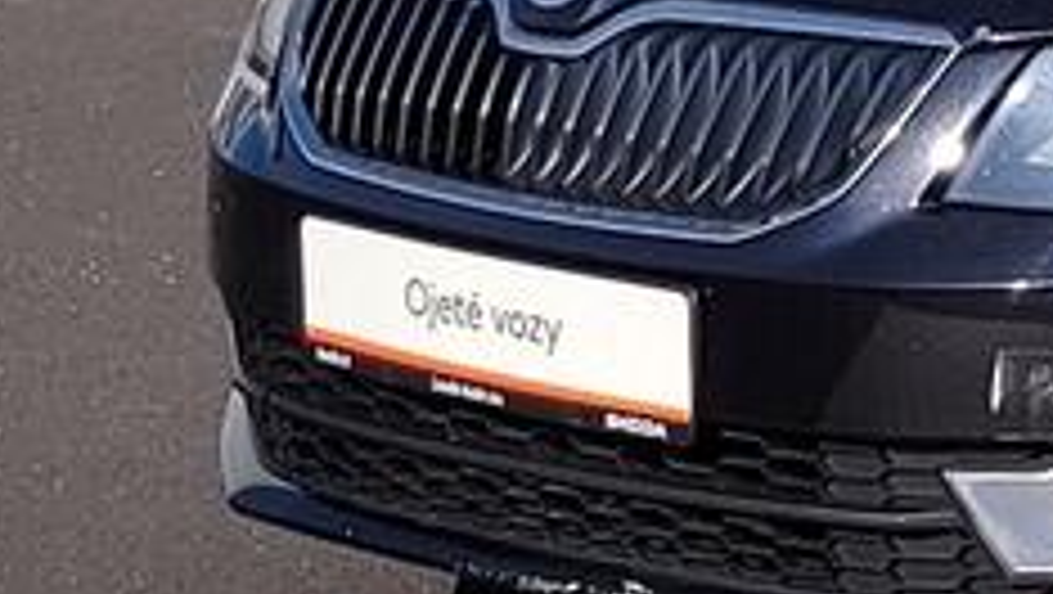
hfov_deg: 15.0
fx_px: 3465
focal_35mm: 124
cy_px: -184
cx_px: 1912
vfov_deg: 9.6
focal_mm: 5.4
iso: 40
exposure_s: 1/3291
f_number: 1.8
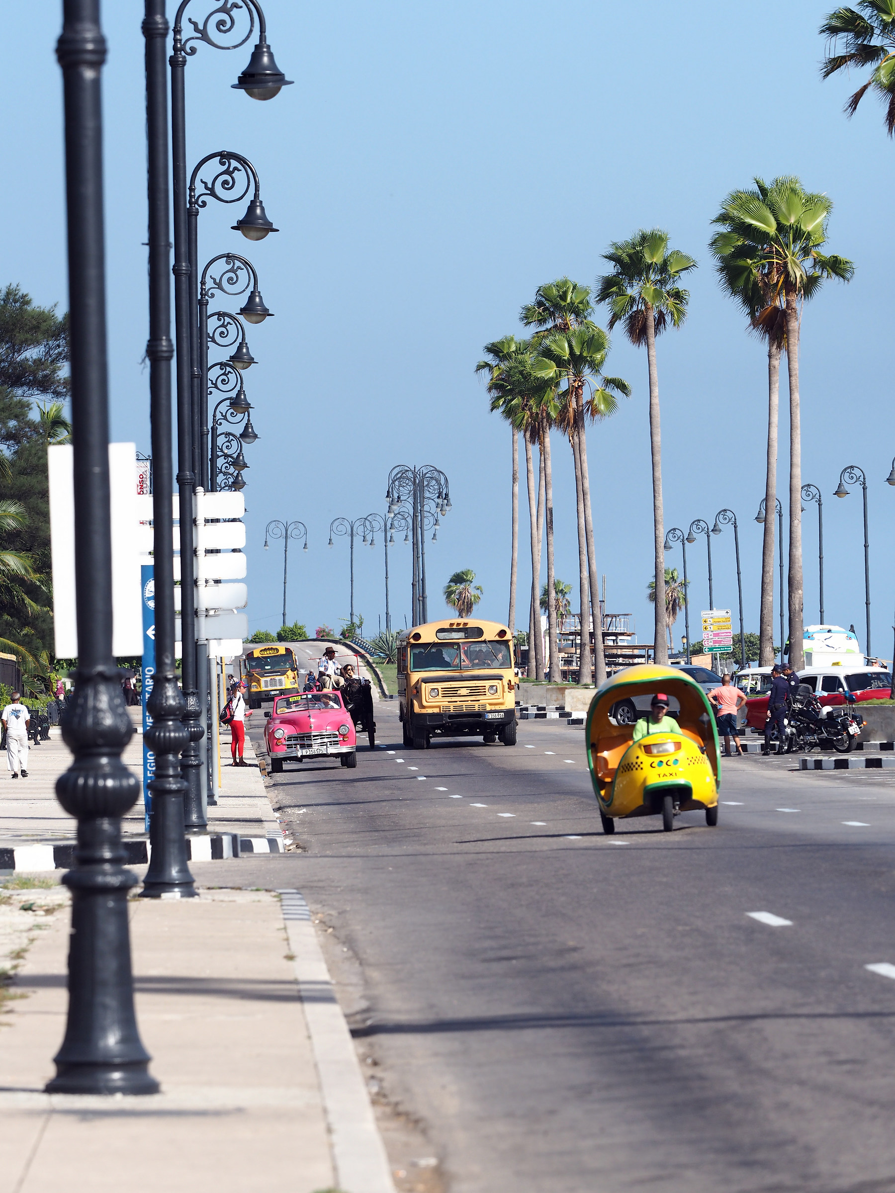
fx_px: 8963
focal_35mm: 260
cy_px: 596
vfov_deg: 7.6
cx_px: 448
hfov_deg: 5.7
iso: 200
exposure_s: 1/2000
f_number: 4
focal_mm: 130
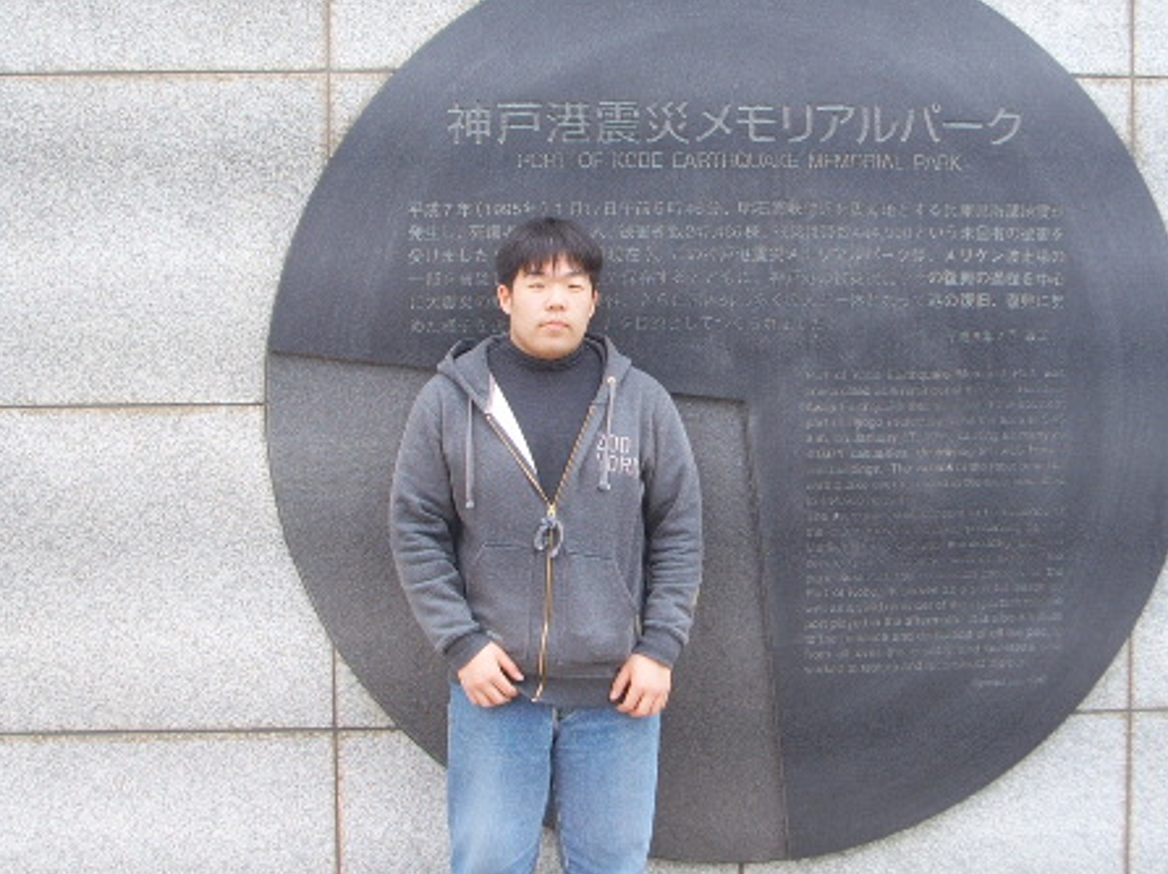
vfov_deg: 26.1
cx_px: 626
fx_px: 1889
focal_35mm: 56
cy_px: 374
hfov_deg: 34.4
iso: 50
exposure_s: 1/180
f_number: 3.5
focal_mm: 6.6
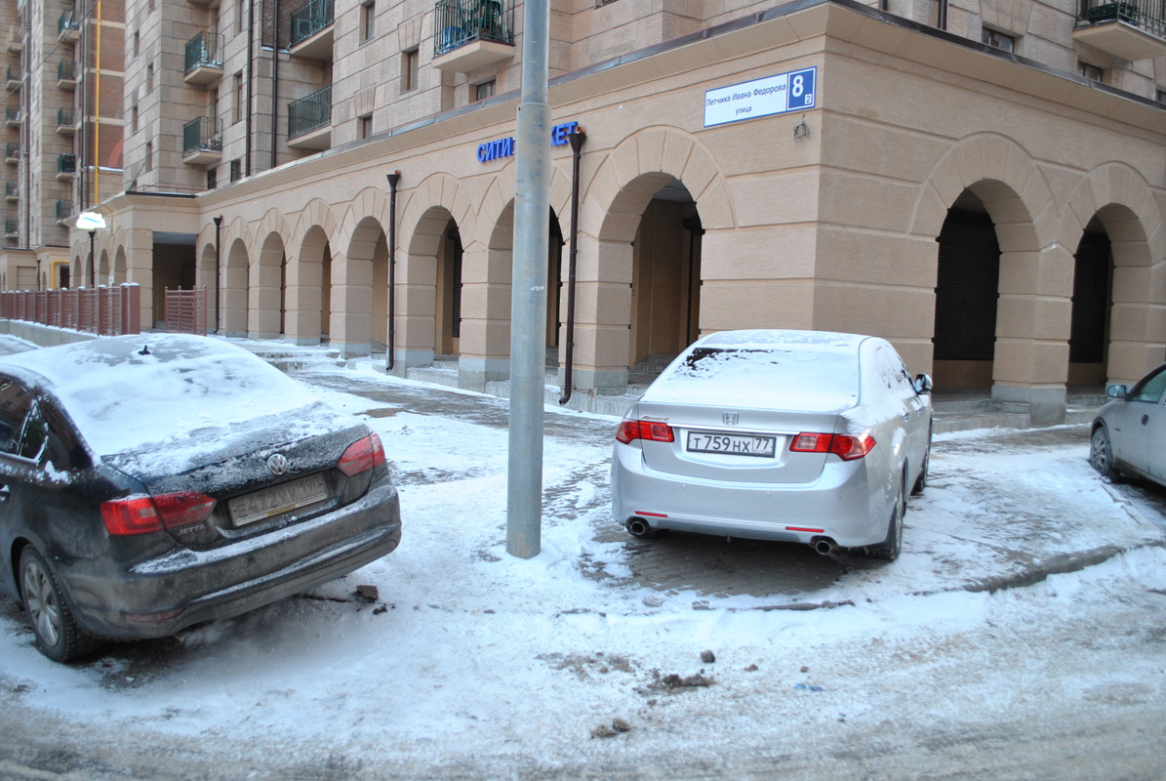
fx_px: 973
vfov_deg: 43.7
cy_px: 390
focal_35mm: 30
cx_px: 583
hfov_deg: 61.9
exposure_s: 1/30
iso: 280
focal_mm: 20
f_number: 3.8
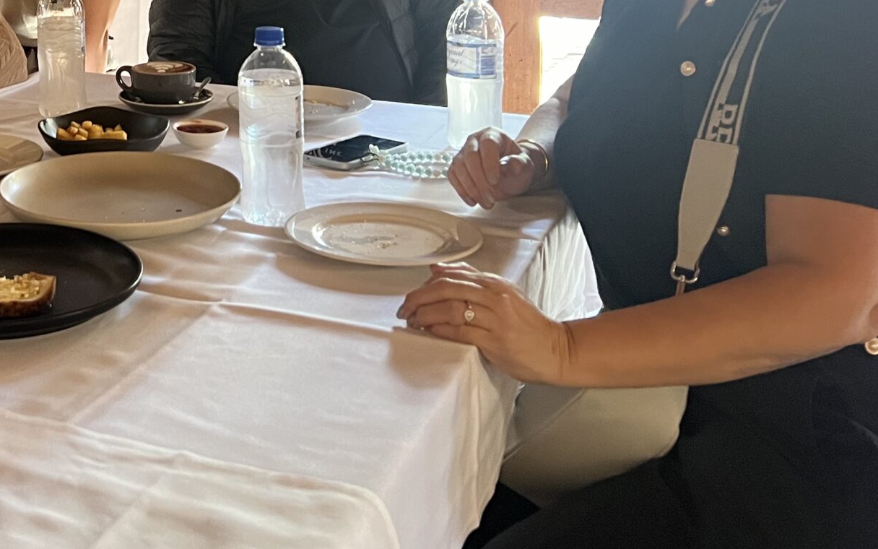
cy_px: -96
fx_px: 1388
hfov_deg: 33.2
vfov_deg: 21.0
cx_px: 84
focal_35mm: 58
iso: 320
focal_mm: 5.7
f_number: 1.5
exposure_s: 1/50
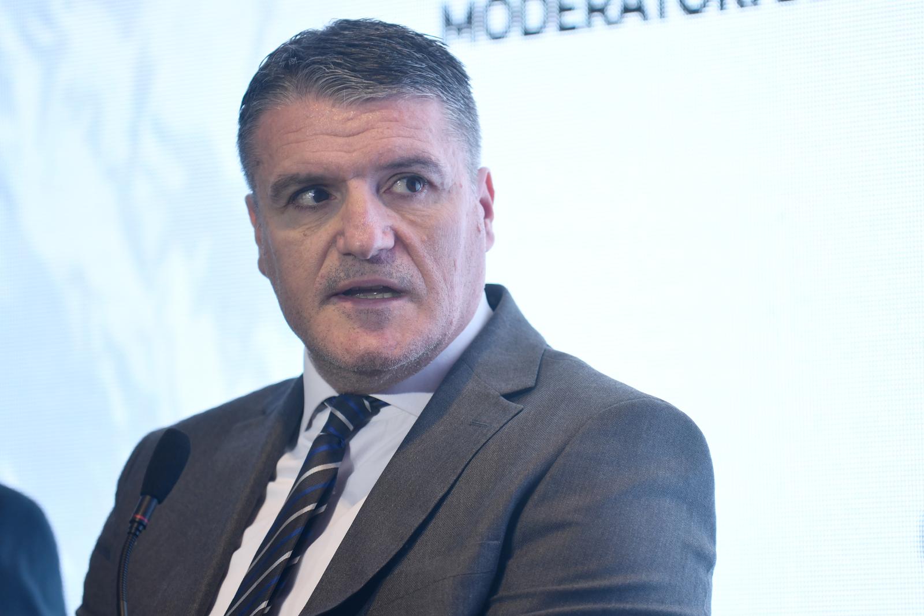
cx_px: 462
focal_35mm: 200
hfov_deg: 10.3
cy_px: 308
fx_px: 5133
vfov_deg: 6.9
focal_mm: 200
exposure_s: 1/250
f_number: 2.8
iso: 500
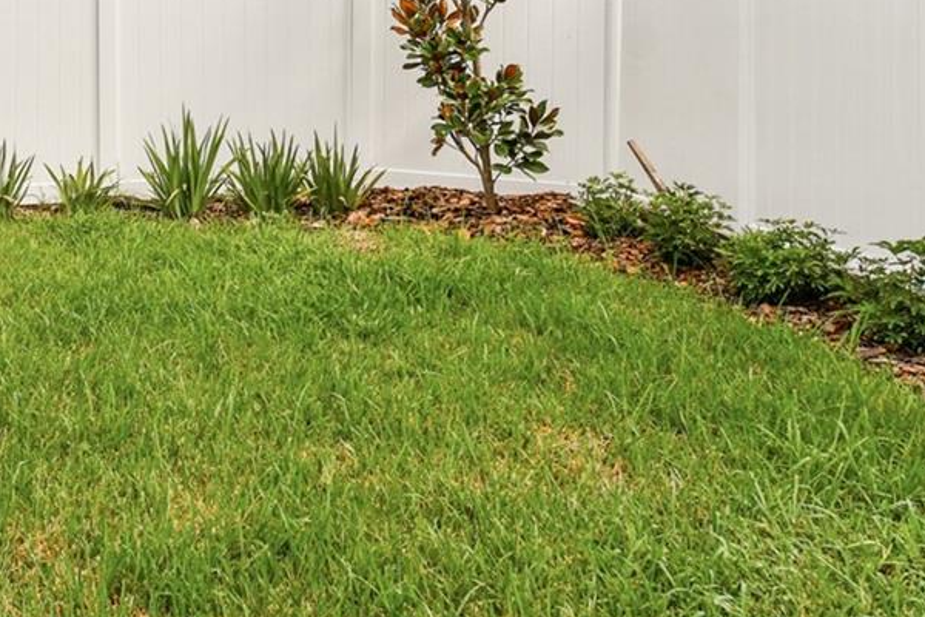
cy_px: 46
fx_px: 1028
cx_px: -3
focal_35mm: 40
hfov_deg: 41.9
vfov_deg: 31.6
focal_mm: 10
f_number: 7.1
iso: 100
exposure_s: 1/125
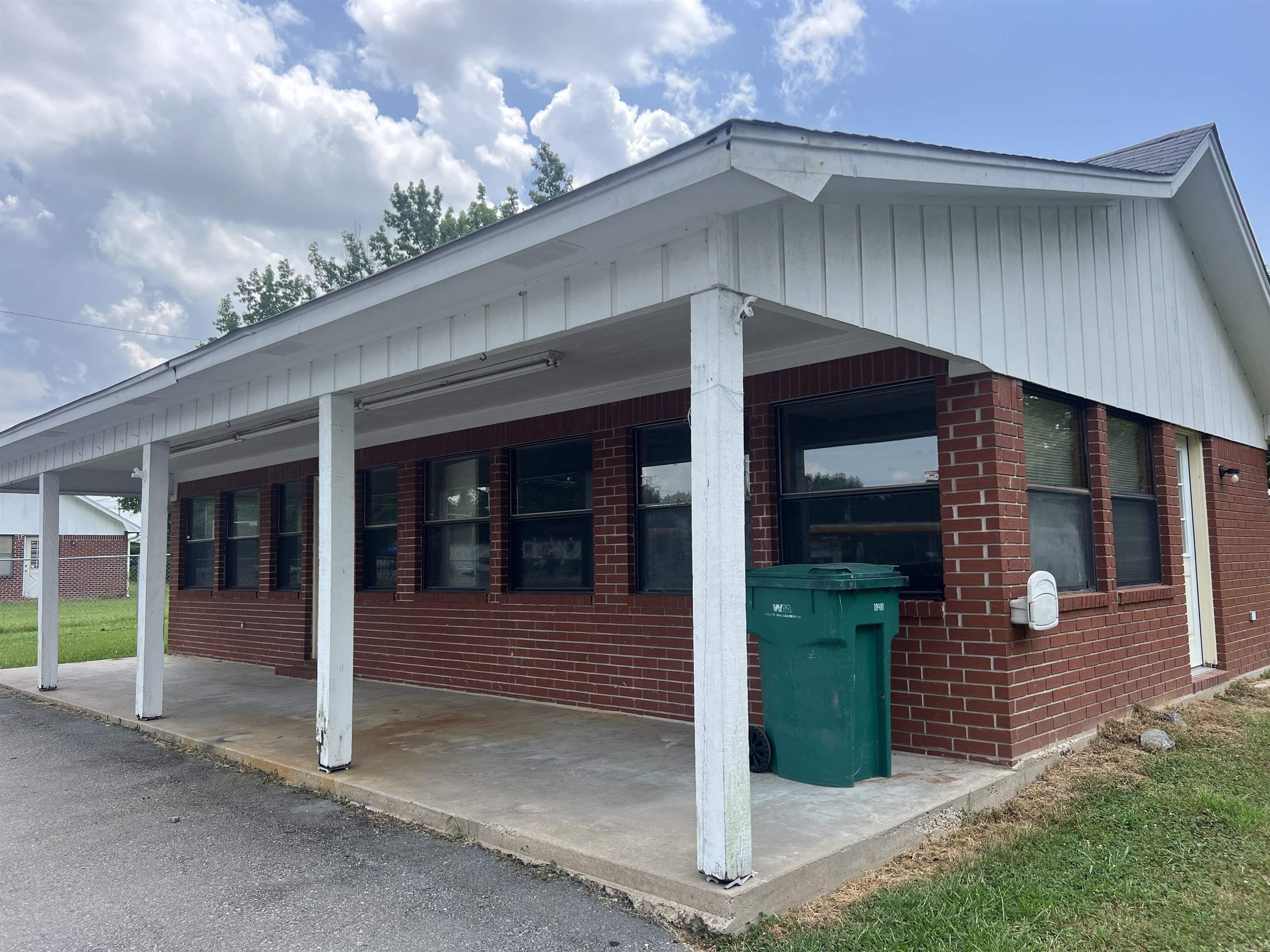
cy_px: 476
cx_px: 635
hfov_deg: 67.3
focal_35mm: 26
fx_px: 954
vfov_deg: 53.1
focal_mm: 5.7
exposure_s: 1/1531
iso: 50
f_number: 1.5
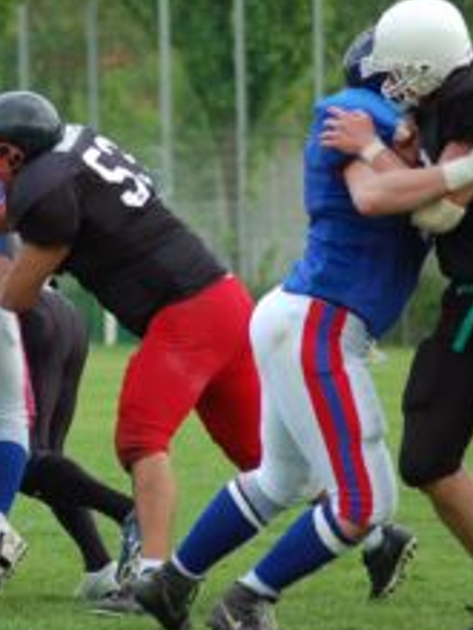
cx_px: -33
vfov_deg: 4.9
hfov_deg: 3.7
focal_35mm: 401
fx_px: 7306
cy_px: 232
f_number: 4.5
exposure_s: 1/800
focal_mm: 135
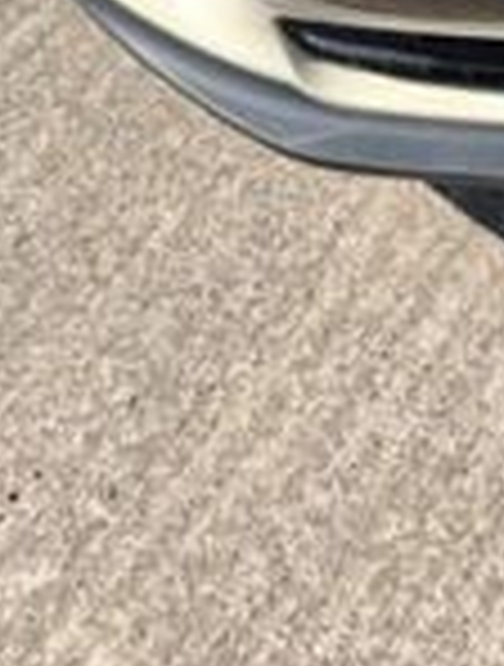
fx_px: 1872
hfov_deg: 13.7
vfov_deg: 15.8
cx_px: 909
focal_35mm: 97
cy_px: -666
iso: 64
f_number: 1.7
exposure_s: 1/554
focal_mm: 6.06
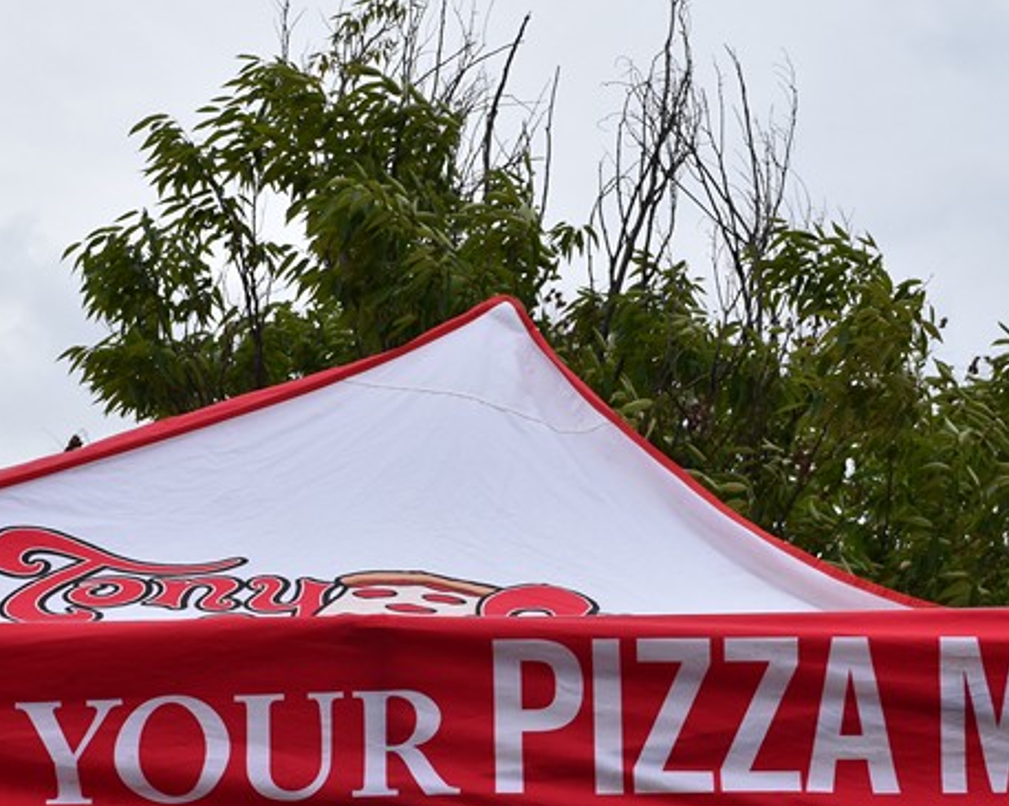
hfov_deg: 23.0
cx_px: 496
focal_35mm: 83
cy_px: 622
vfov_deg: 18.3
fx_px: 2478
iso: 200
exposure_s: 1/320
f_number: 9
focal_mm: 27
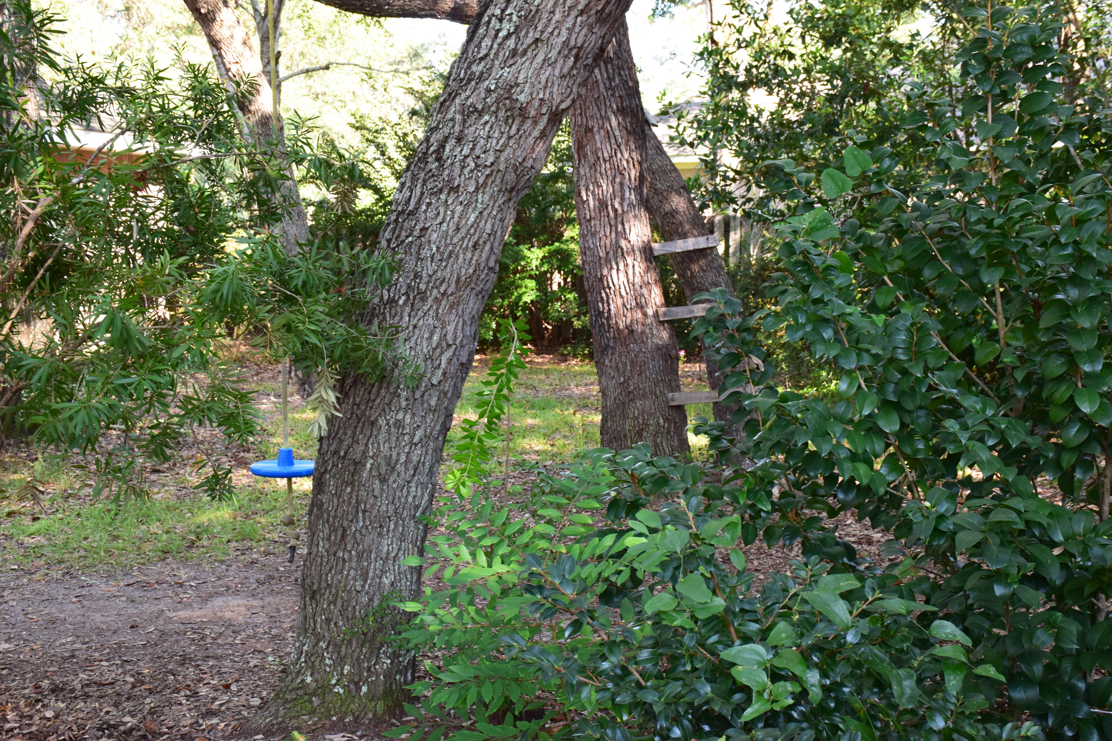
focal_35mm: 48
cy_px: 370
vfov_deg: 28.1
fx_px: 1483
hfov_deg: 41.1
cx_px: 556
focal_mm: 32
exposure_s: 1/60
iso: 800
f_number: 8
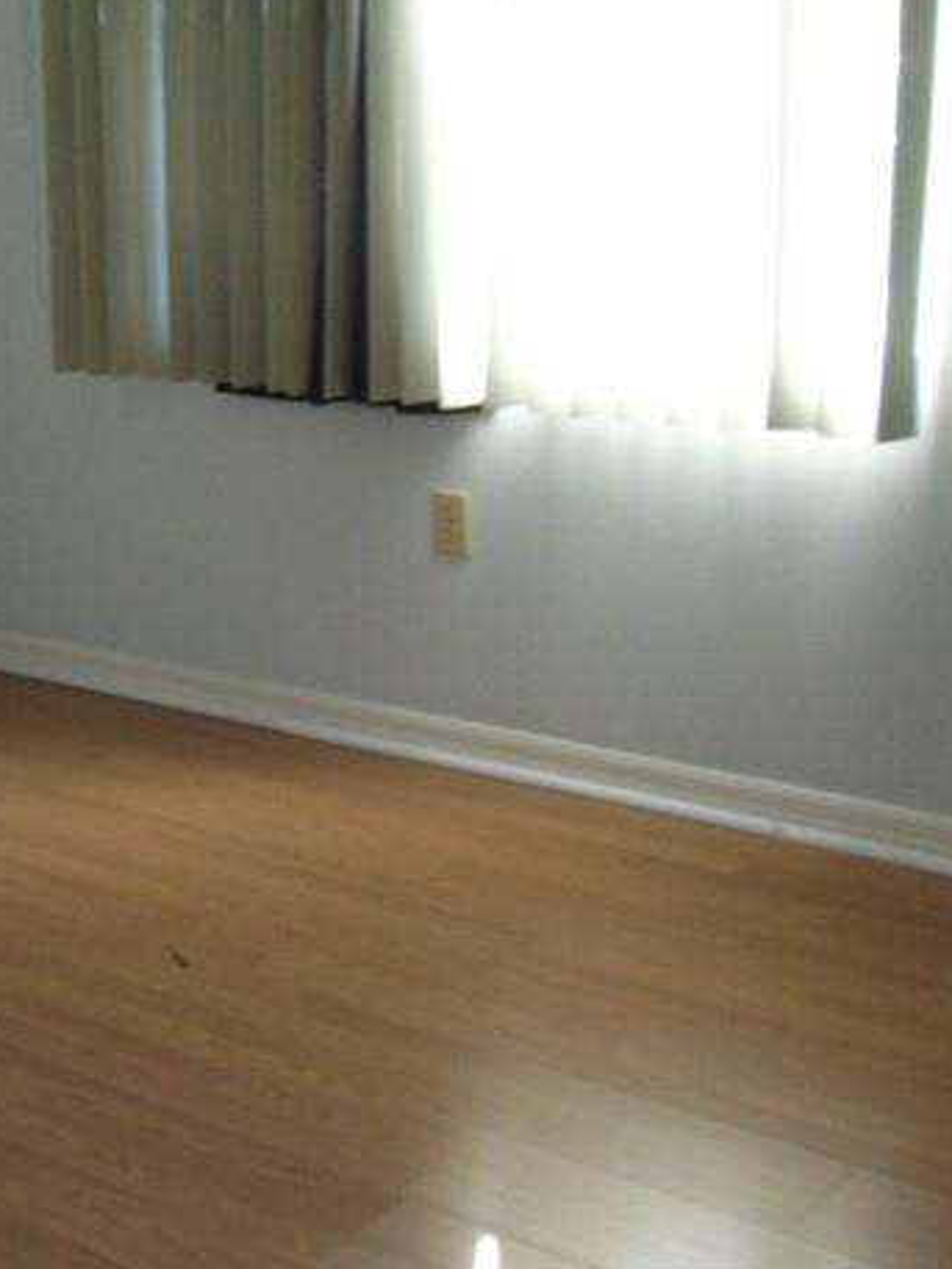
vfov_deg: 34.2
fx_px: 2053
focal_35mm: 56
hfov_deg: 23.8
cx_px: -194
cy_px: 475
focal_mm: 4.5
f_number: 3
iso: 100
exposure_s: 1/30
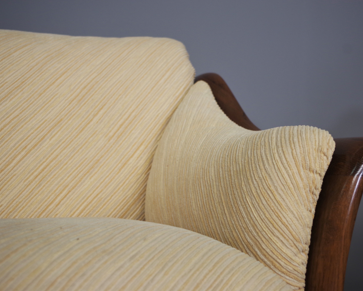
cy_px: 145
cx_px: 208
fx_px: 559
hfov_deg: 35.9
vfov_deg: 29.1
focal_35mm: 52
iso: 400
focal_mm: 30.63
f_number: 4
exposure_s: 1/60
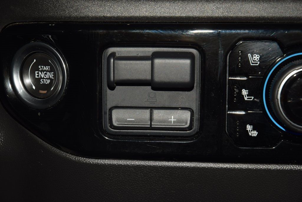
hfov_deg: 19.5
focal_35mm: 105
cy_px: 101
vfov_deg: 13.0
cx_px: 151
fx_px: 881
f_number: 8
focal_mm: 70
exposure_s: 1/125
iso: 100
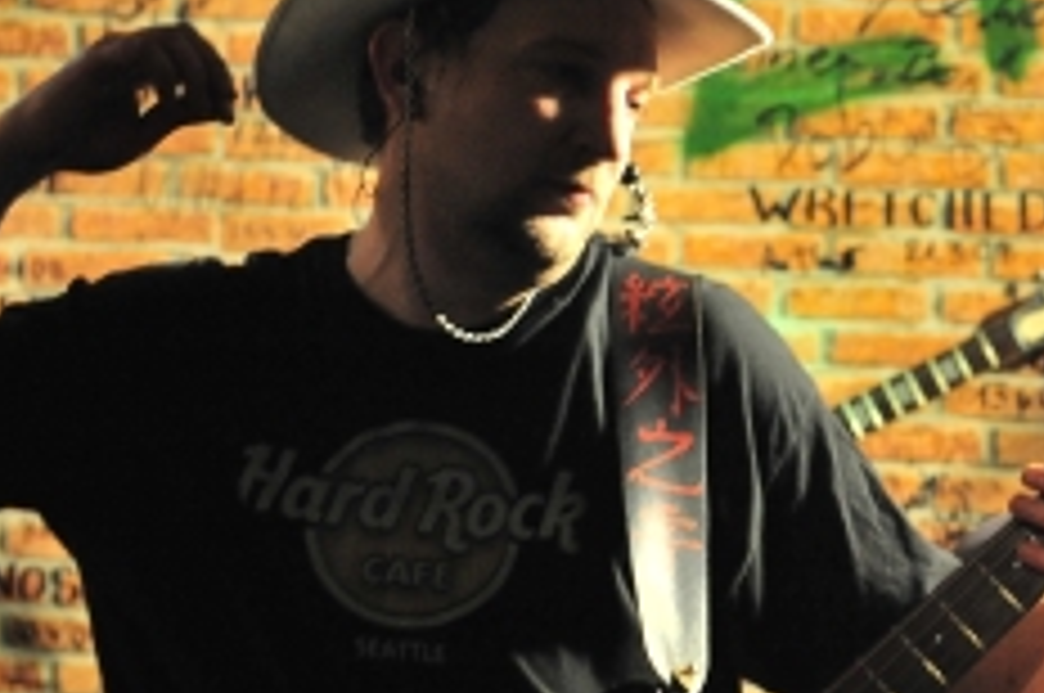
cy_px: 443
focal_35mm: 151
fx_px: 4373
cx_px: 999
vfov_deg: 9.1
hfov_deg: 13.5
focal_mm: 70
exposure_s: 1/100
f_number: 4.5
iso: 6400
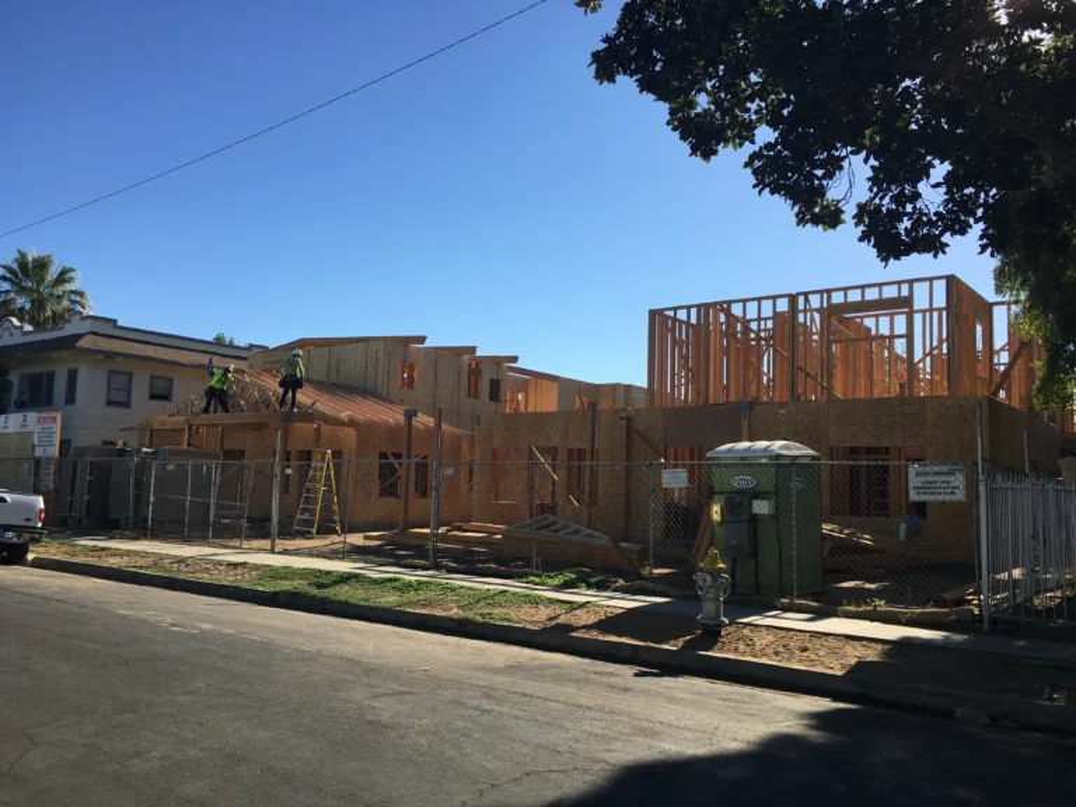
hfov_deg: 61.7
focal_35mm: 29
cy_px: 404
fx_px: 901
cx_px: 538
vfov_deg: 48.2
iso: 25
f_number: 2.2
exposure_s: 1/1570
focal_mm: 4.15
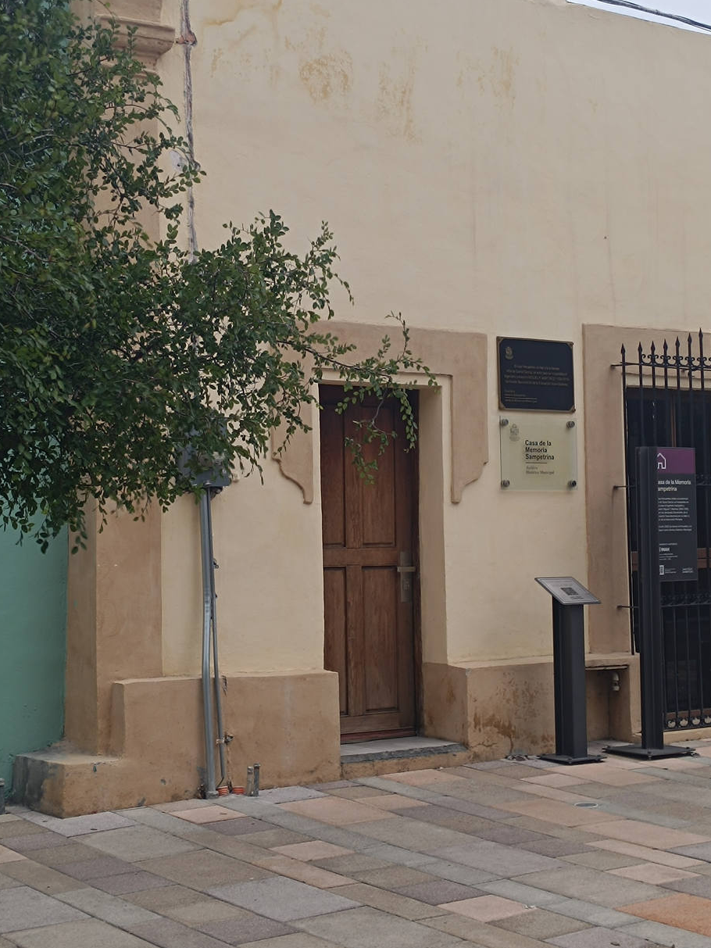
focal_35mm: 27
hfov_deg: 51.3
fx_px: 739
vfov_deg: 65.3
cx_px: 341
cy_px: 455
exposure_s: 1/1497
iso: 58
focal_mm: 5.59
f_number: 1.88
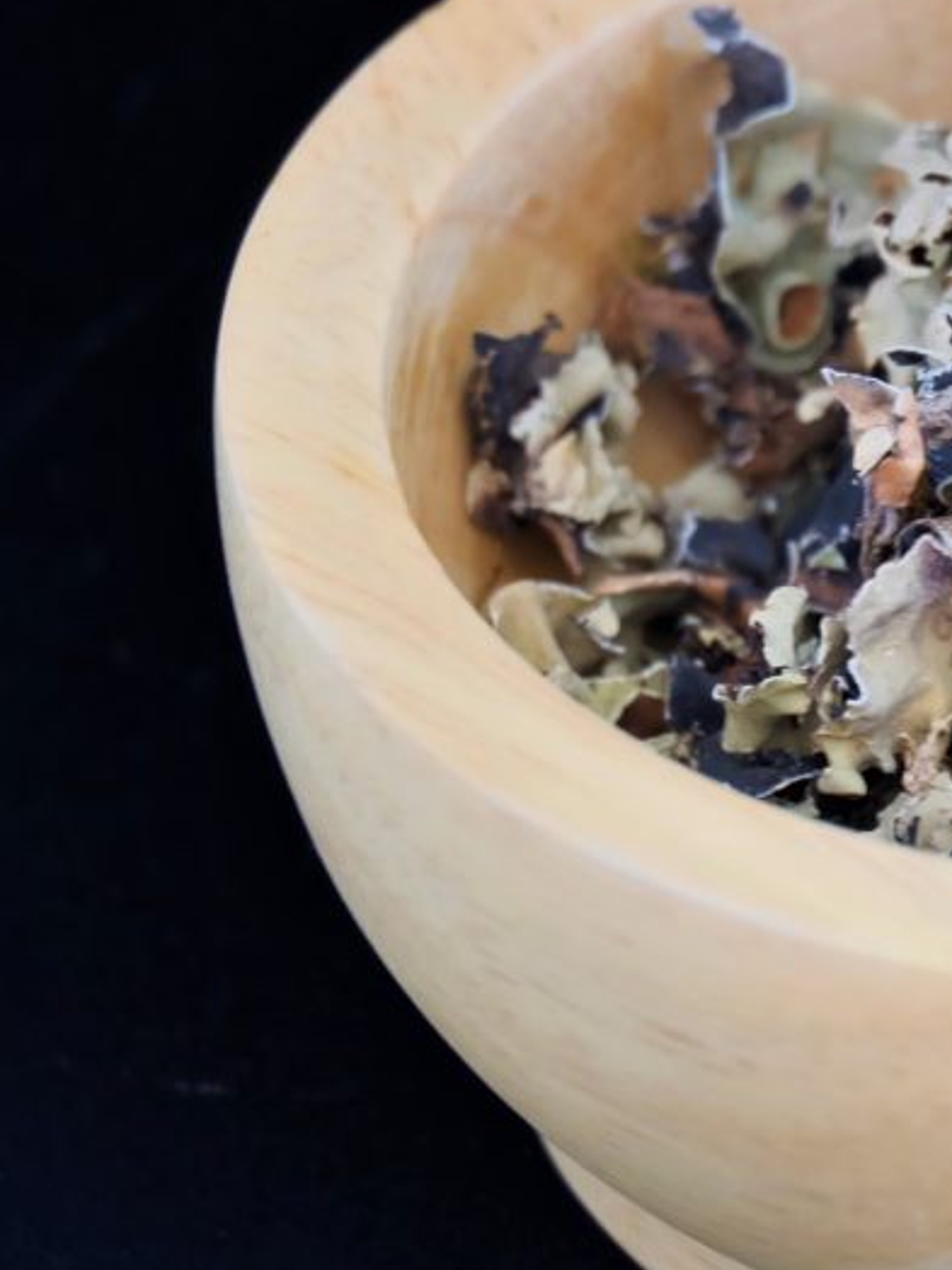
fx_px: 19618
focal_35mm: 535
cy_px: 587
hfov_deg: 2.8
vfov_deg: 3.7
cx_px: 1202
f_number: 6.2
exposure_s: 1/15
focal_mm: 161.8
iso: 3200
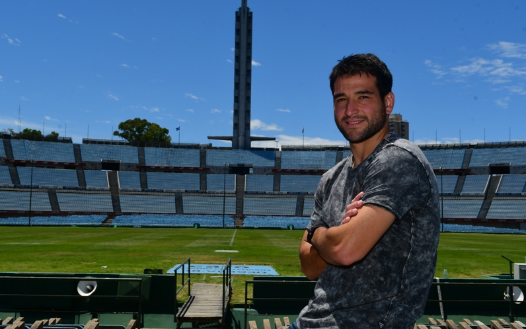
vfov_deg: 29.9
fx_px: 617
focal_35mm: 43
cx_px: 262
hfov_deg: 46.2
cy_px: 160
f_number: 14
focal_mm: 28
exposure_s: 1/250
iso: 160
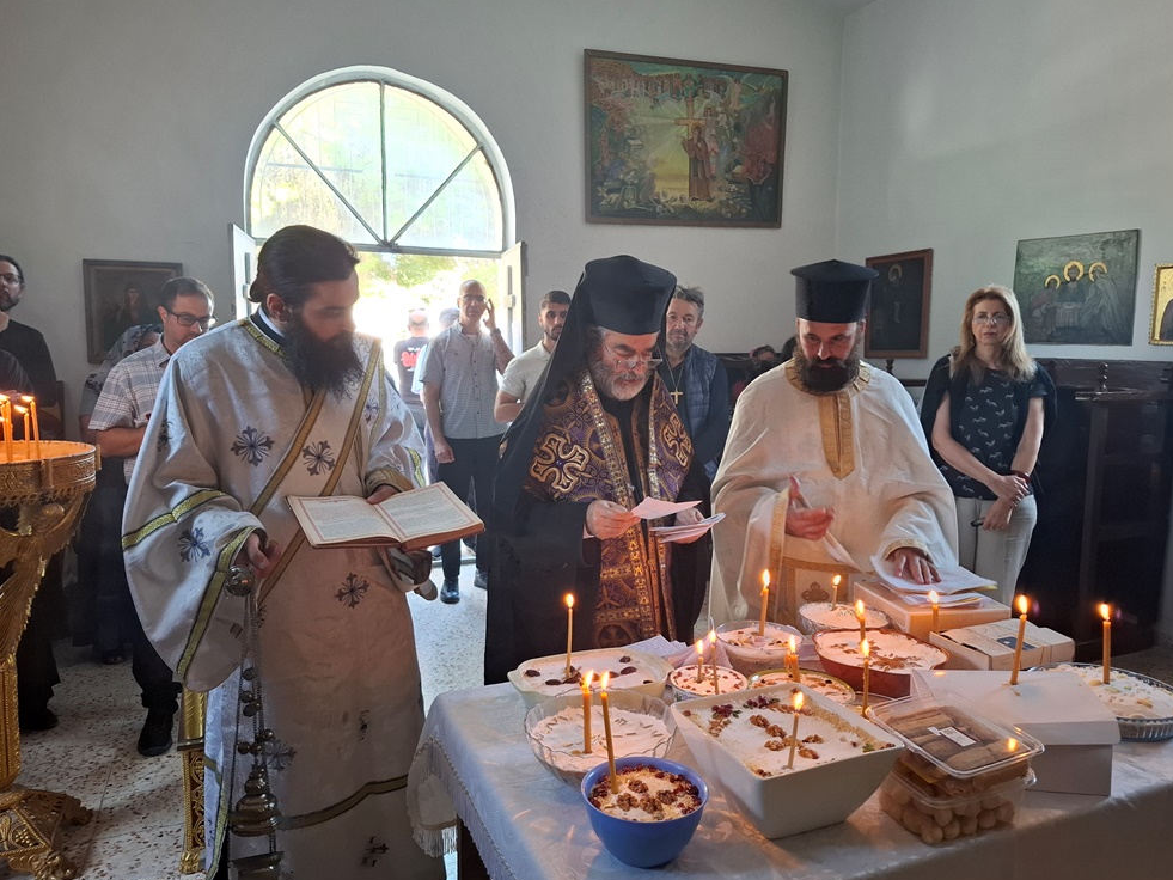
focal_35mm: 24
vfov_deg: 56.8
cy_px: 428
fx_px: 813
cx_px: 592
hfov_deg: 71.6
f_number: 1.8
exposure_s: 1/50
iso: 250
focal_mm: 5.54
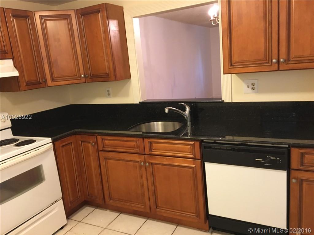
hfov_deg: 61.7
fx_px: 263
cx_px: 157
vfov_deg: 48.2
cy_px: 118
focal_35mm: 29
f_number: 2.2
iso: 200
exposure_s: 1/17
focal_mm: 4.15
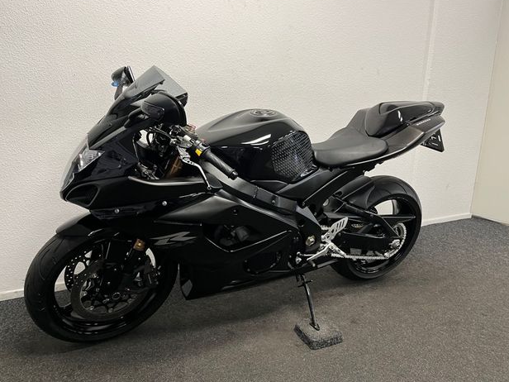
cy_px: 186
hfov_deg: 65.3
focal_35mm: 27
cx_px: 250
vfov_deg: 51.3
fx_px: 397
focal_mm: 5.1
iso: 100
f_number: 1.6
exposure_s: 1/50
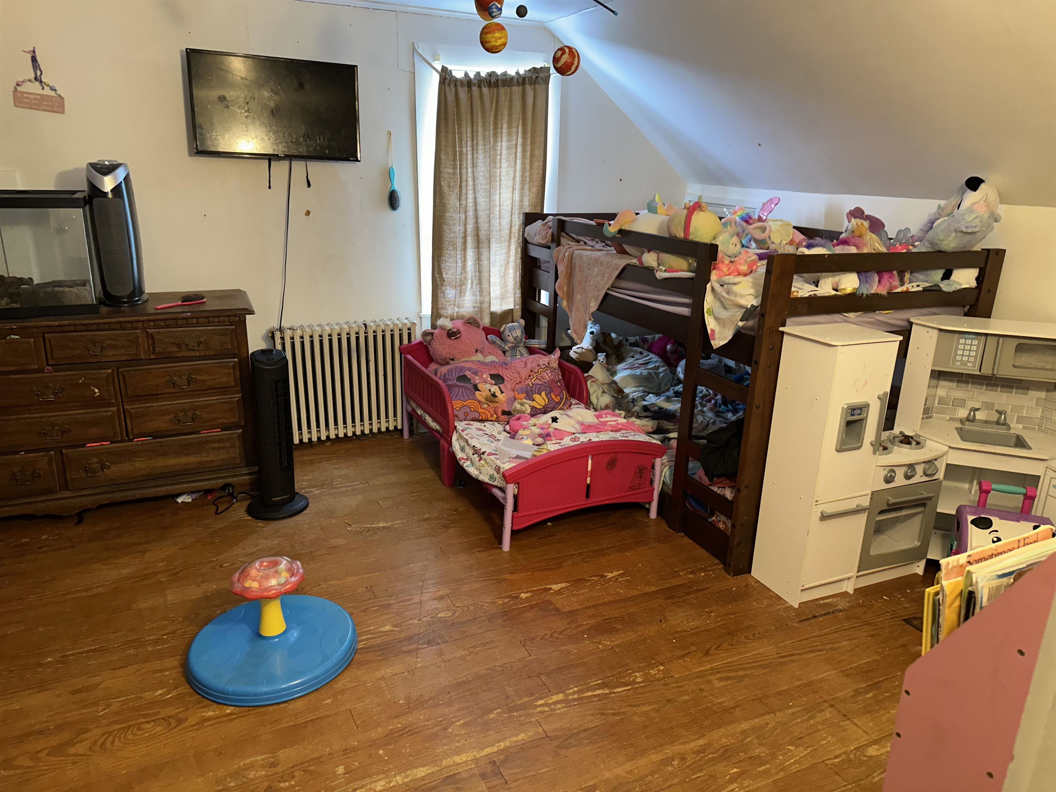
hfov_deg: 71.6
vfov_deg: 56.8
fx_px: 732
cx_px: 528
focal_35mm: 24
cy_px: 396
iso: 400
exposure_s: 1/60
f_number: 1.78
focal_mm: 6.86
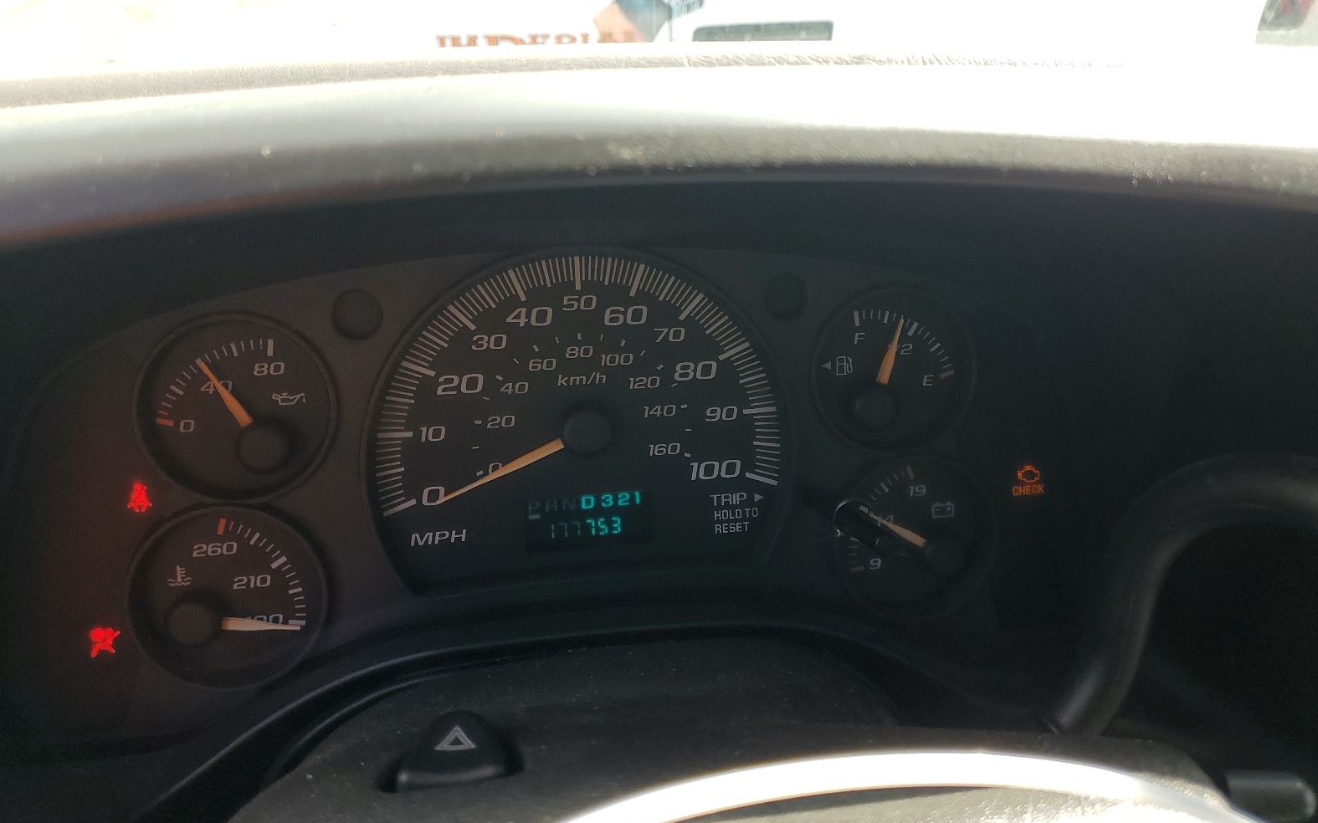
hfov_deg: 66.5
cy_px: 346
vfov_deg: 44.4
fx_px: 1006
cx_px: 667
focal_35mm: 28
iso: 50
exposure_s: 1/303
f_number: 1.5
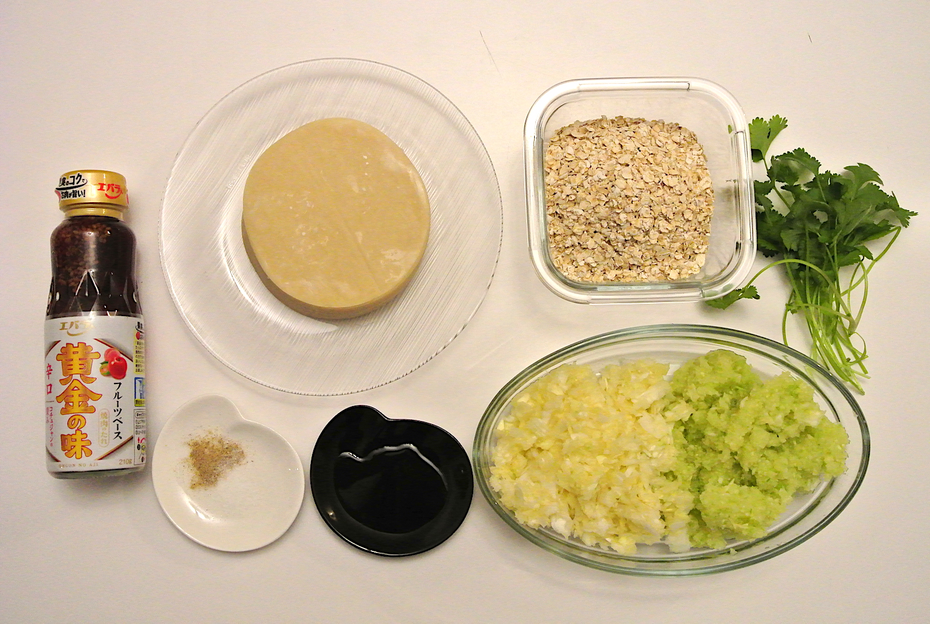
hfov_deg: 49.5
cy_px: 312
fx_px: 1010
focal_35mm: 39
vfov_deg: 34.4
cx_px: 465
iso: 1600
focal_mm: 14.5
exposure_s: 1/100
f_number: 4
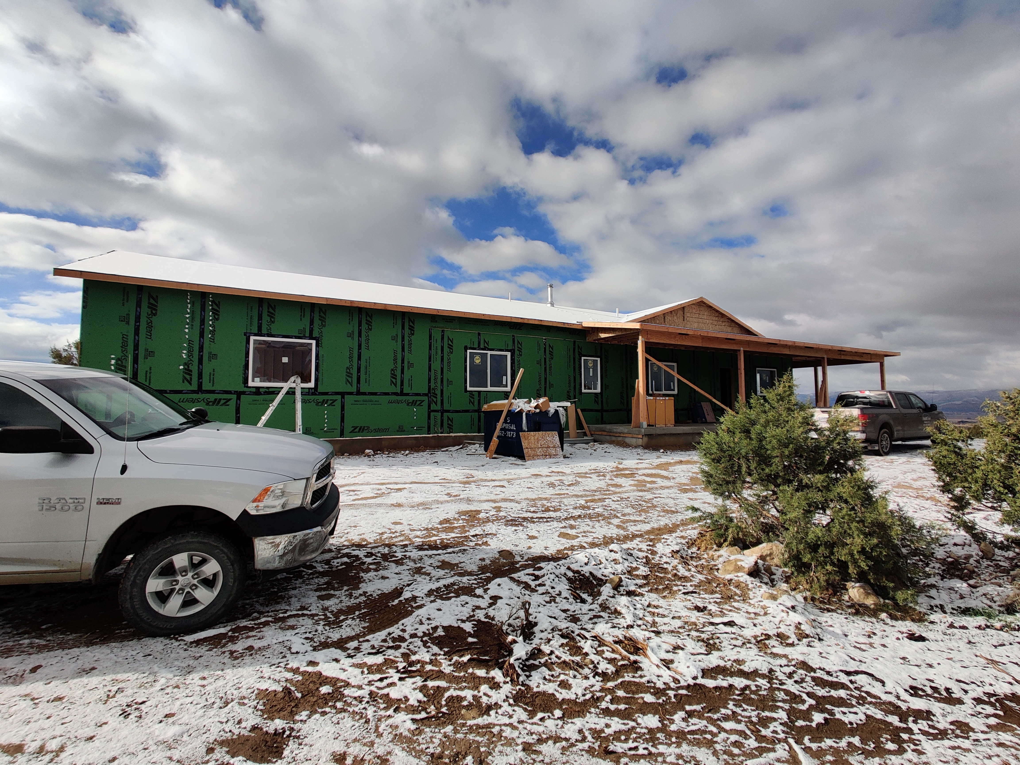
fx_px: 383
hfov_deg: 106.2
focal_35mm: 13
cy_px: 382
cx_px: 510
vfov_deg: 89.9
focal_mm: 2.25
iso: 125
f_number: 2.2
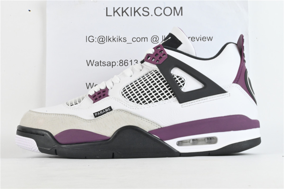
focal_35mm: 57
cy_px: 94
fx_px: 450
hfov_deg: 35.1
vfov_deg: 23.8
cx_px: 142
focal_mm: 38
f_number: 36
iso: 1600
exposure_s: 1/10
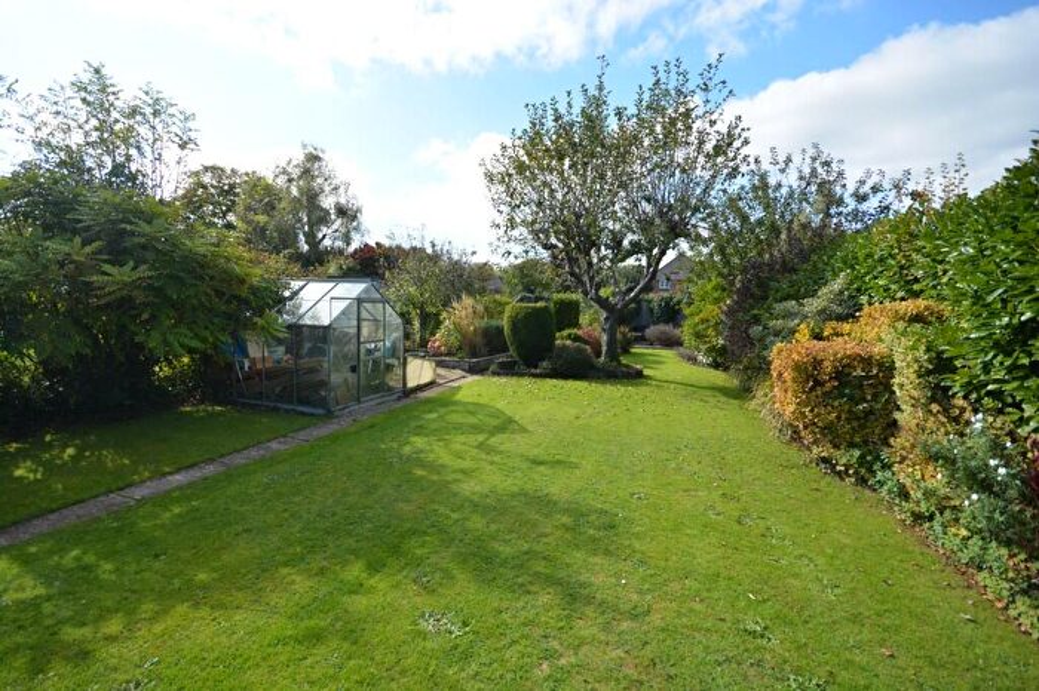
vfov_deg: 77.3
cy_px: 346
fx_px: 433
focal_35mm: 15
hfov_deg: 100.4
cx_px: 520
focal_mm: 10
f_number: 8
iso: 400
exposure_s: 1/640
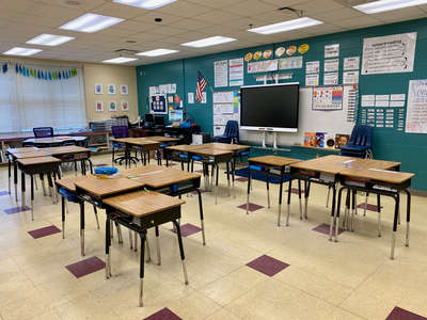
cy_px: 160
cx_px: 214
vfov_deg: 53.1
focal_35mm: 26
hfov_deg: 67.3
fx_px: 321
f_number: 1.8
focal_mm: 4.25
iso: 80
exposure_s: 1/60
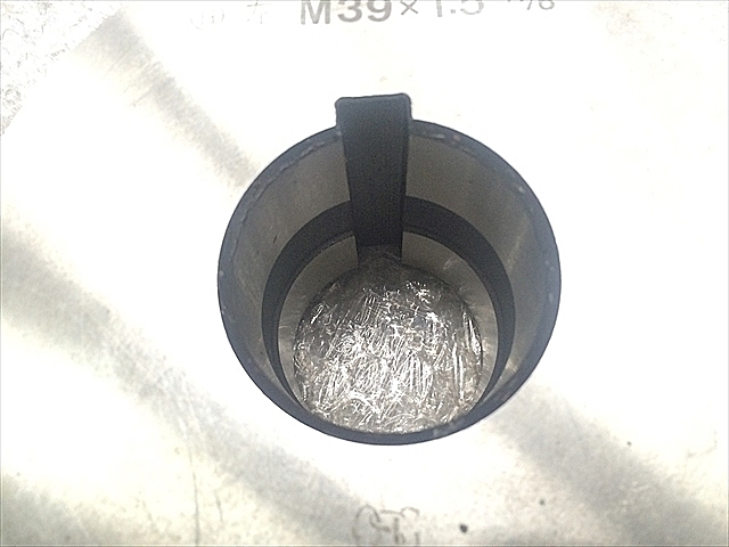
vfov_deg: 48.2
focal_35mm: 29
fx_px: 611
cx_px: 364
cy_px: 274
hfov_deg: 61.7
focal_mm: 4.15
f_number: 2.2
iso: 200
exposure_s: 1/30
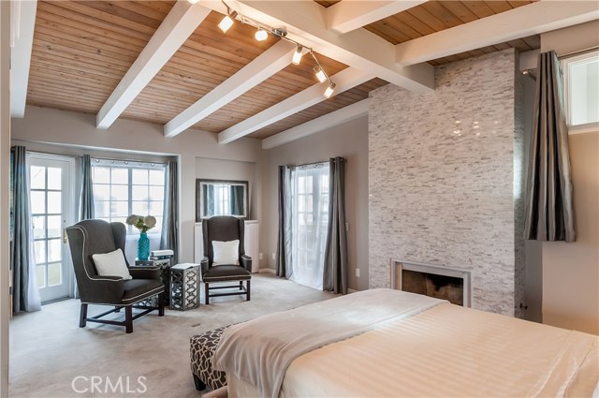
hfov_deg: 85.5
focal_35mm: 20
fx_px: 324
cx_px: 300
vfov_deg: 63.1
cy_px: 199
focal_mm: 13
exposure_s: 1/3
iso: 200
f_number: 14
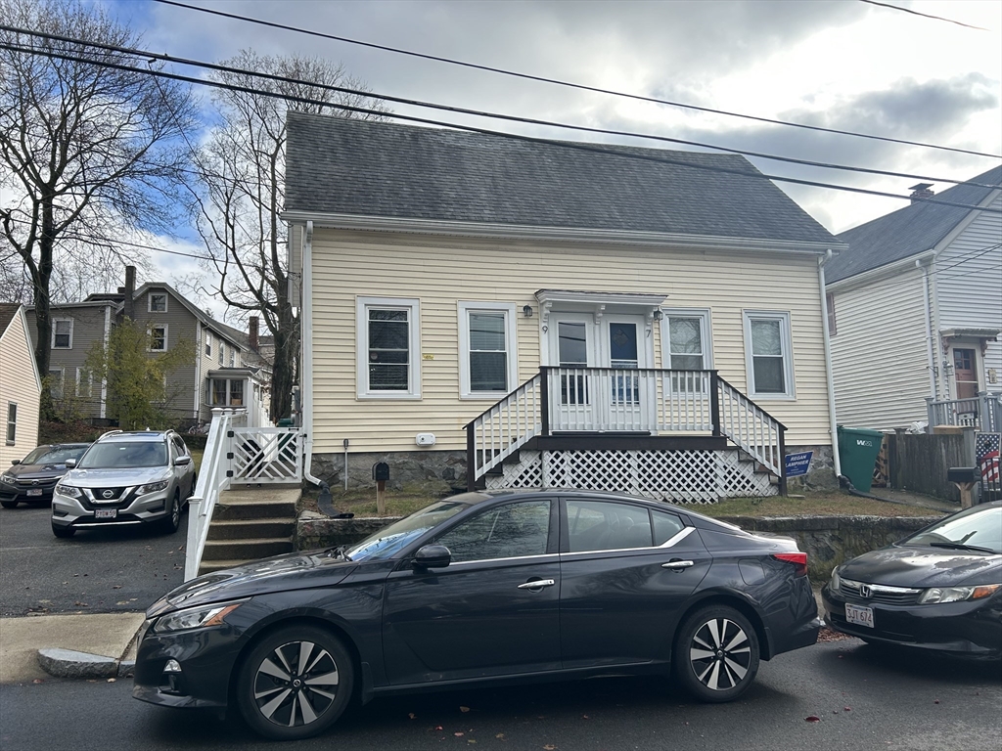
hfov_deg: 67.3
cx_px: 501
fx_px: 753
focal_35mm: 26
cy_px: 376
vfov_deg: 53.1
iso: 50
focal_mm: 5.7
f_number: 1.5
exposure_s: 1/1934
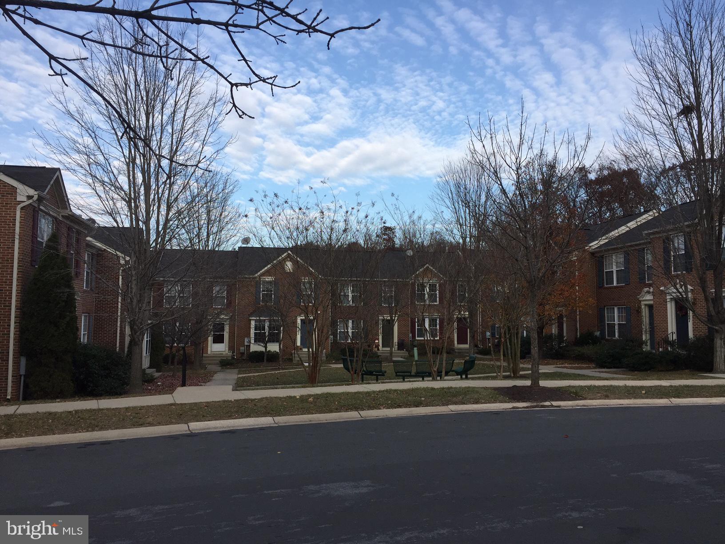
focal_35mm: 29
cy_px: 272
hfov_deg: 61.7
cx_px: 362
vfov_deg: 48.2
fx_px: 607
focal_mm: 4.15
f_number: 2.2
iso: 32
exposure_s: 1/694
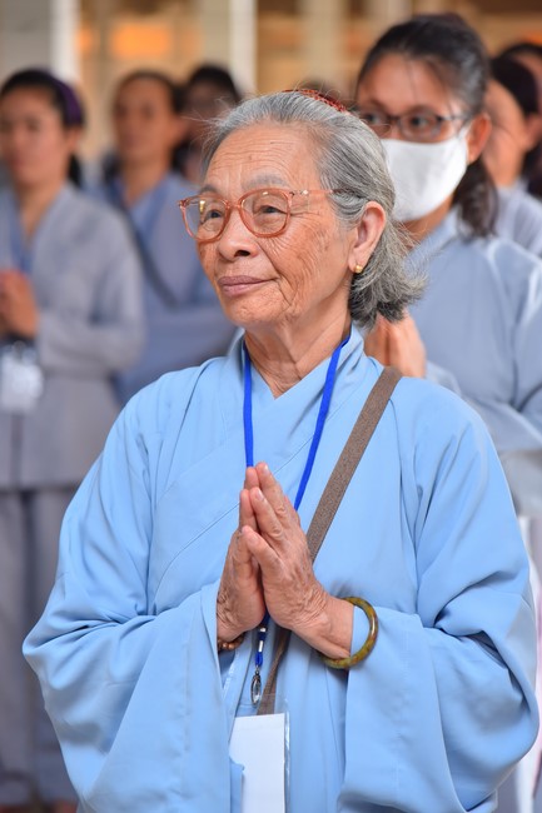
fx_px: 2711
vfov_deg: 17.1
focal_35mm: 120
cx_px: 271
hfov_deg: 11.4
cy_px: 406
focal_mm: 120
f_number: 4
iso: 1000
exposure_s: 1/125
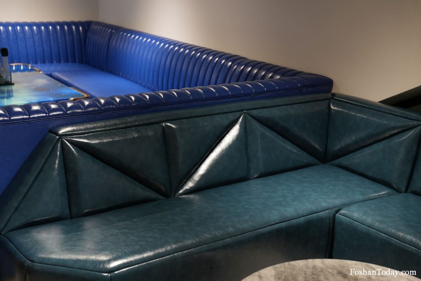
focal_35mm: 50
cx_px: 210
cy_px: 140
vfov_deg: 27.0
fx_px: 585
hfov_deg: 39.6
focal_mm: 50
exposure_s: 1/50
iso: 500
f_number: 4
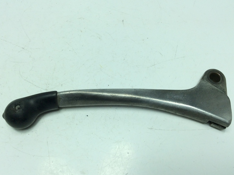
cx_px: 113
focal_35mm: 36
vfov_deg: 39.6
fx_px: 243
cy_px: 87
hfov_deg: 51.4
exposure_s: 1/650
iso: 32
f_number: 2.4
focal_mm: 3.3
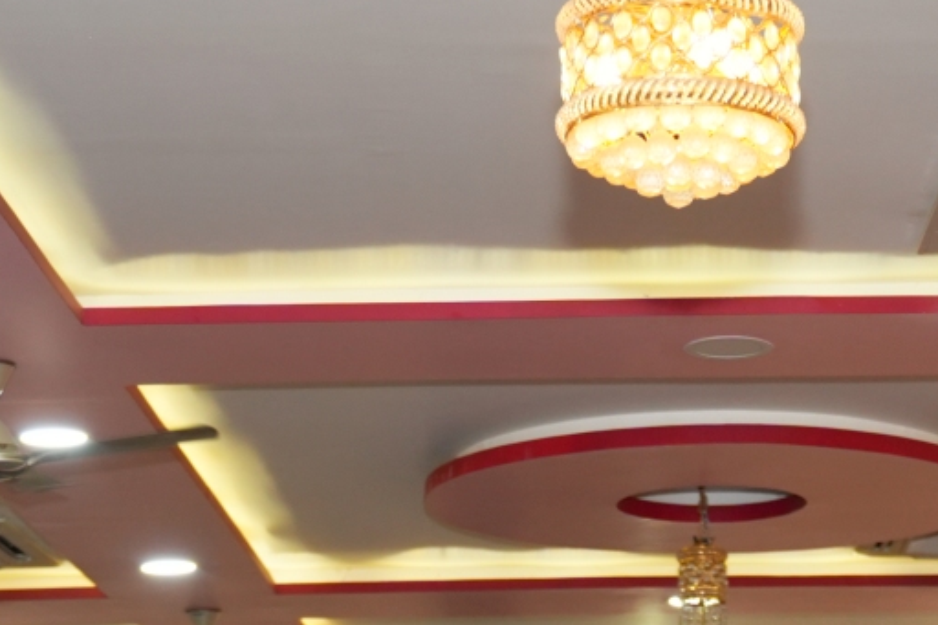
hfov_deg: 17.6
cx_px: 644
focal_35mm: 116
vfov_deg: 10.8
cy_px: 1235
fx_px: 3021
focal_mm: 28
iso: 800
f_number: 2.8
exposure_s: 1/125
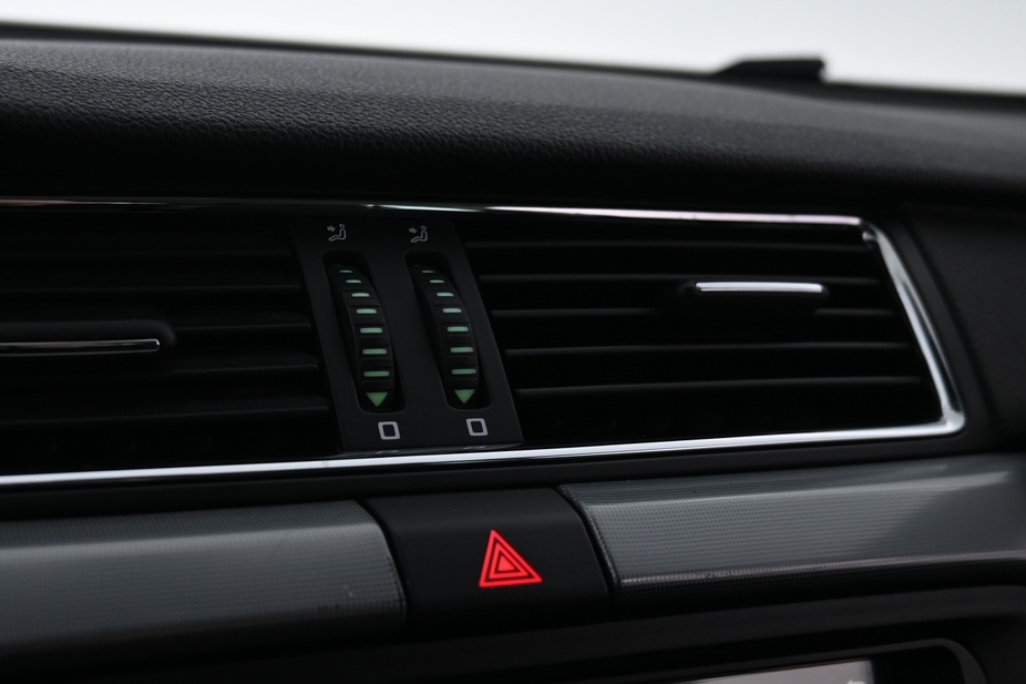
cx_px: 237
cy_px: 381
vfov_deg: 31.9
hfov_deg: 44.6
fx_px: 1197
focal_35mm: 42
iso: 400
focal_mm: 16
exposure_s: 1/25
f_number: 3.5
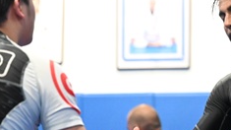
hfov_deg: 10.6
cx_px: 147
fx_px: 1243
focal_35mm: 203
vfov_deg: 6.0
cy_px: 57
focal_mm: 76
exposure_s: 1/500
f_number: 2.8
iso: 16000
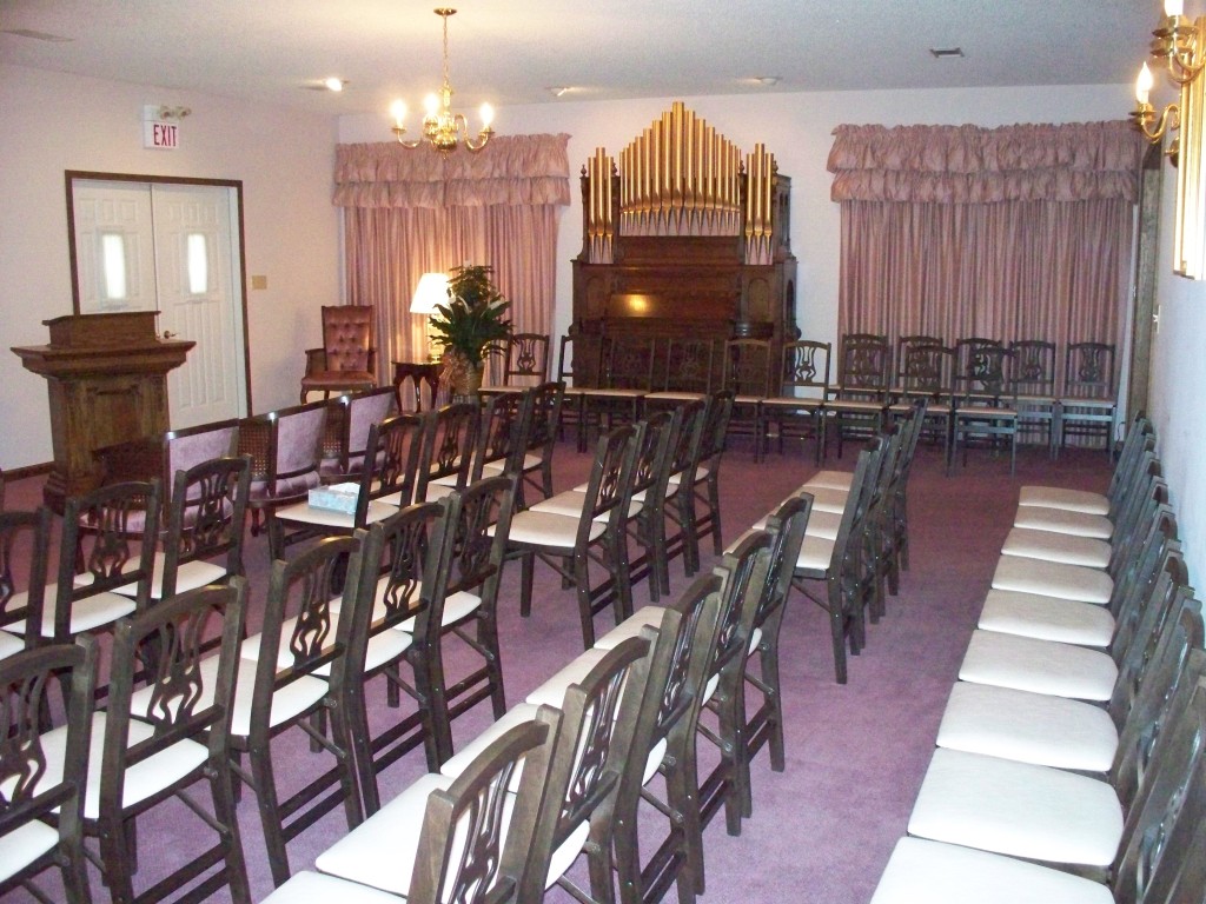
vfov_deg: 39.7
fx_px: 1254
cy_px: 452
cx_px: 603
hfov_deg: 51.4
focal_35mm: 36
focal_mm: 7.54
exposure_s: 1/125
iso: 1600
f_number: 2.8
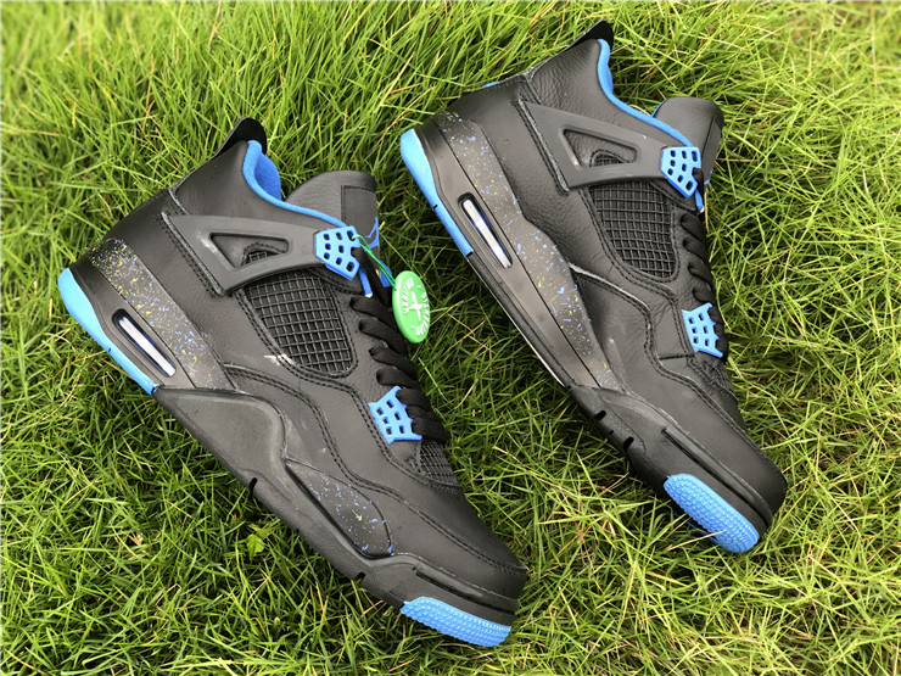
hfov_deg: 36.8
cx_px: 450
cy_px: 338
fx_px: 1353
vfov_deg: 28.0
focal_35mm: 52
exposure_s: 1/60
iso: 64
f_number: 2.4
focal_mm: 6
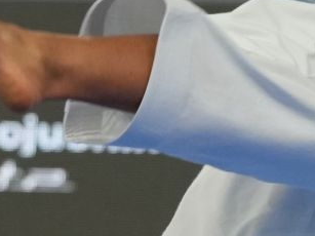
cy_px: 105
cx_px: 148
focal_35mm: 1050
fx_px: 9551
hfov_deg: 1.9
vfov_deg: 1.4
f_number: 2.8
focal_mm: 124
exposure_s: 1/1000
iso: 1600
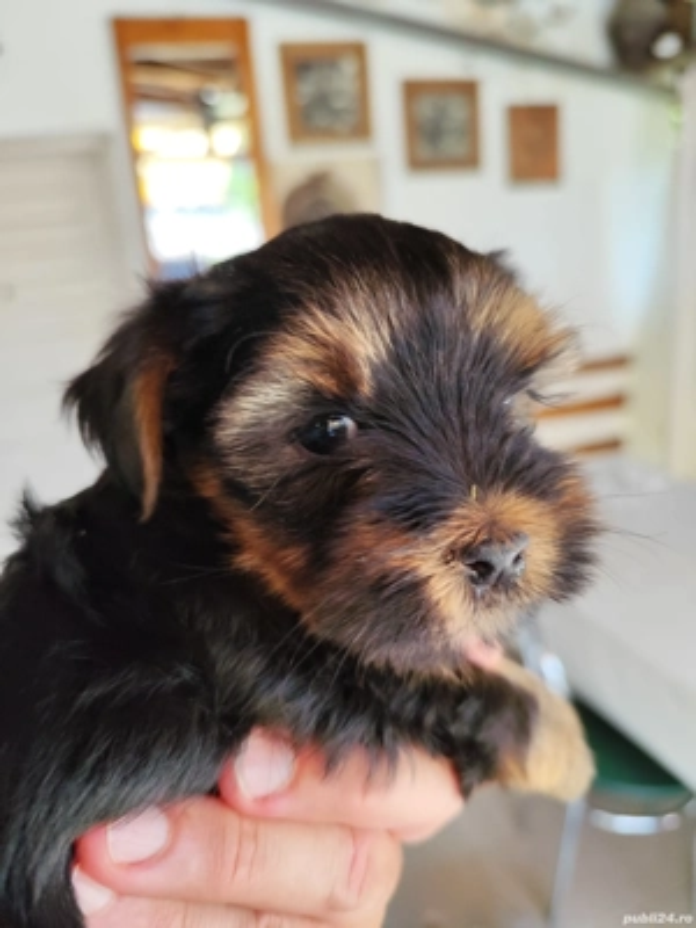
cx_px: 348
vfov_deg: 73.9
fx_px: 617
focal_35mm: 23
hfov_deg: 58.9
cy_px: 464
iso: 125
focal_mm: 6.19
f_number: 1.65
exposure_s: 1/100
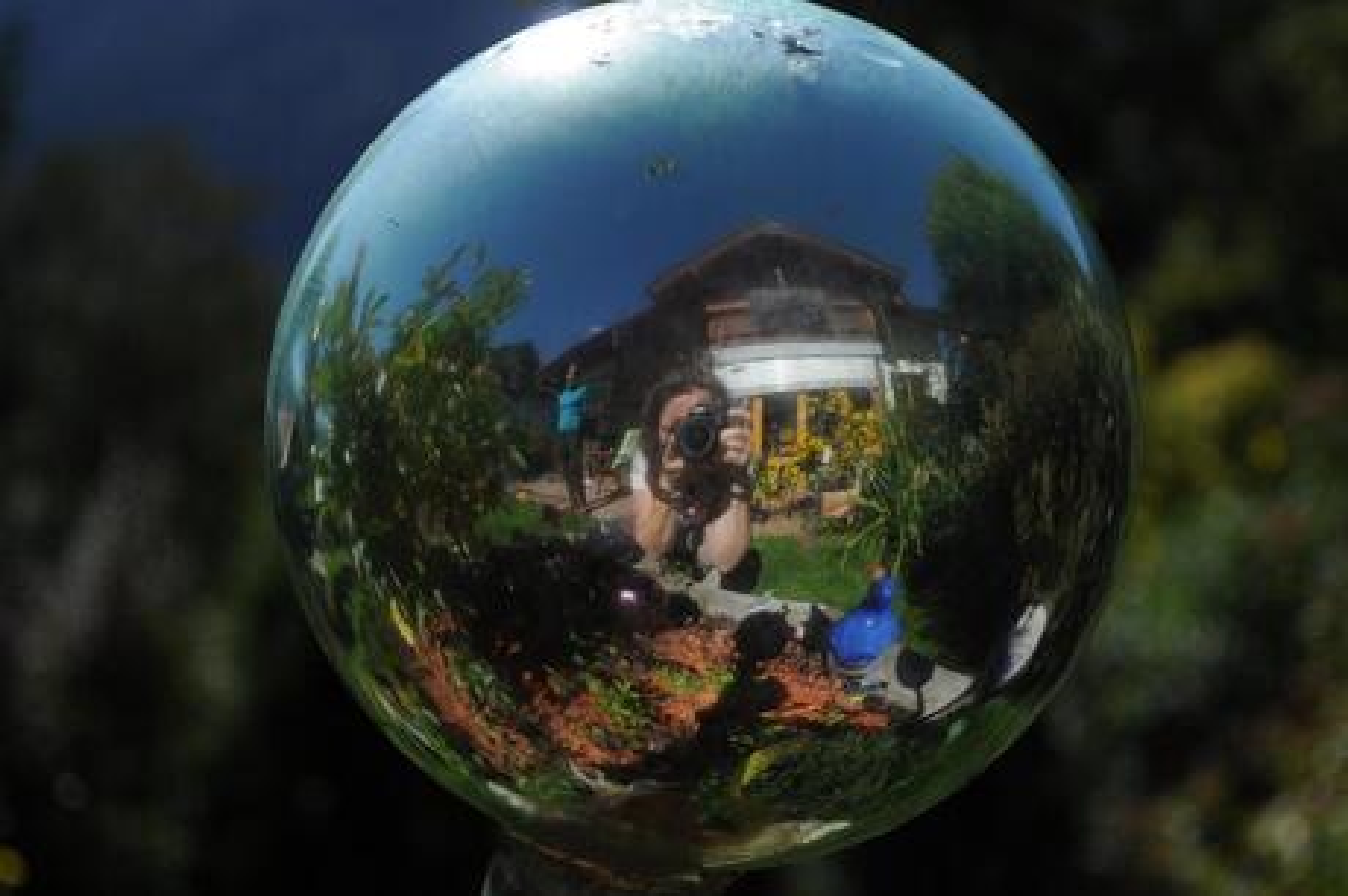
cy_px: 448
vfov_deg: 19.7
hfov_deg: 29.3
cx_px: 674
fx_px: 2582
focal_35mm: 69
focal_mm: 46
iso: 200
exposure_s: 1/1600
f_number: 5.6
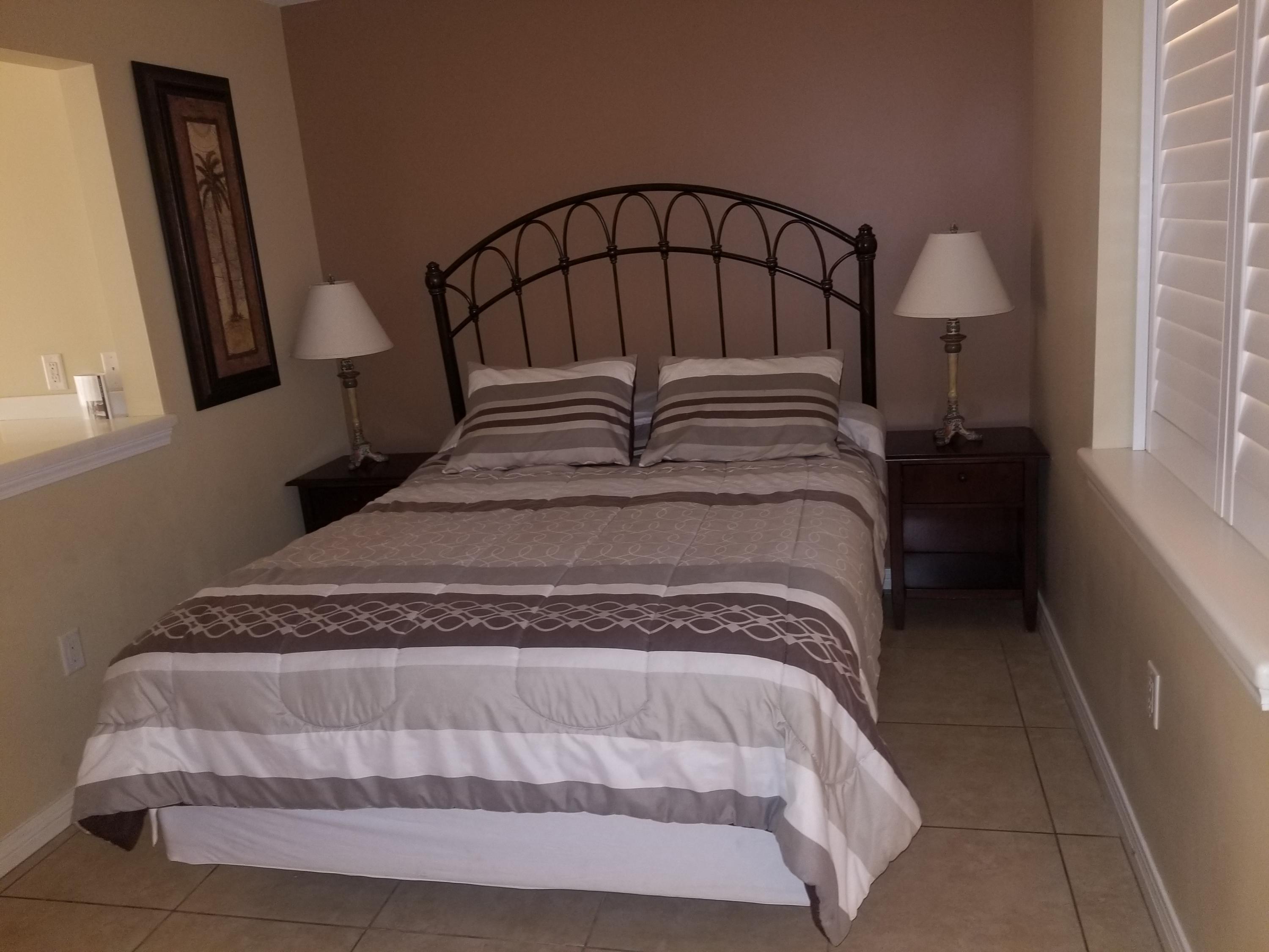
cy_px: 476
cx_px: 634
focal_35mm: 26
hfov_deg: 67.3
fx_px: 953
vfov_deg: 53.1
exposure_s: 1/11
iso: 125
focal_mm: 4.25
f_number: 1.7
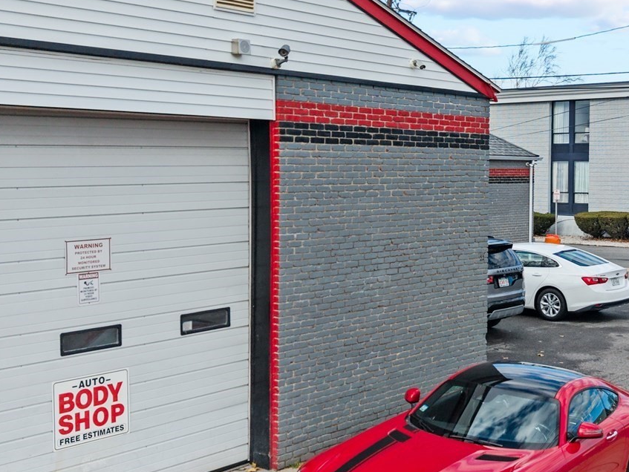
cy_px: 214
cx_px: 468
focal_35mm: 58
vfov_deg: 25.2
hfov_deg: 32.6
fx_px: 1054
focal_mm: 8.67
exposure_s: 1/4000
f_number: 1.8
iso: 230
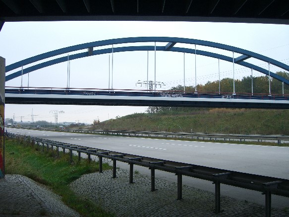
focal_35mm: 38
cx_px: 144
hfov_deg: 49.0
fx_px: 317
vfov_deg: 37.7
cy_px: 108
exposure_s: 1/60
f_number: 2.8
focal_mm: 7.9
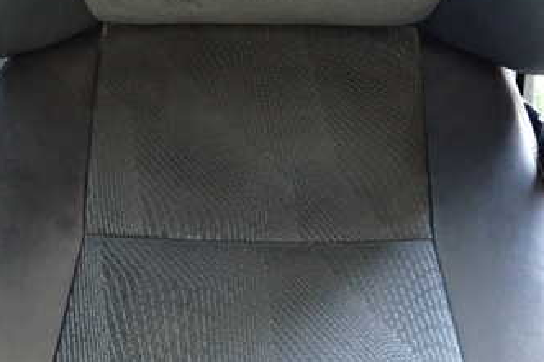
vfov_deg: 28.3
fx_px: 710
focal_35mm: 47
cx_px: 249
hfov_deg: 41.9
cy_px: 265
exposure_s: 1/30
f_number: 2
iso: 800
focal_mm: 4.5
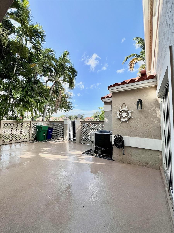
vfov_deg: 106.2
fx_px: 87
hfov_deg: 89.9
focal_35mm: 13
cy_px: 116
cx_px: 87
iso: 32
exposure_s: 1/827
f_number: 1.8
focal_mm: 1.57
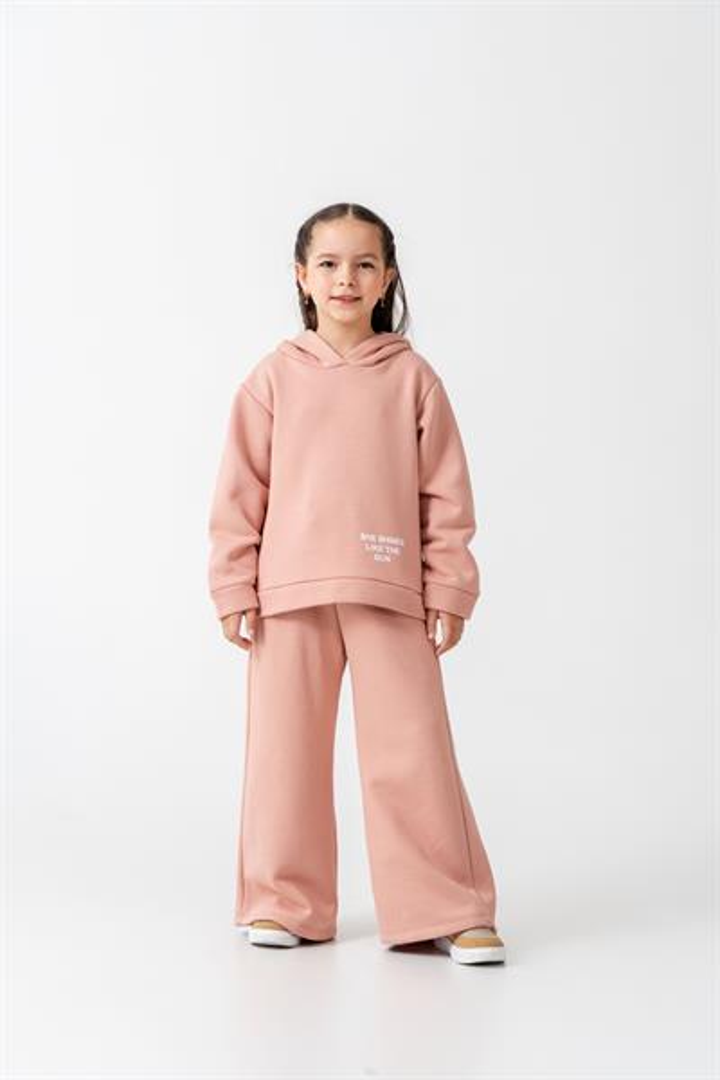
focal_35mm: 79
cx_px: 360
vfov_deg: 25.7
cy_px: 540
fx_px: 2370
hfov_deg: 17.3
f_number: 7.1
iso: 160
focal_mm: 79
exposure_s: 1/125
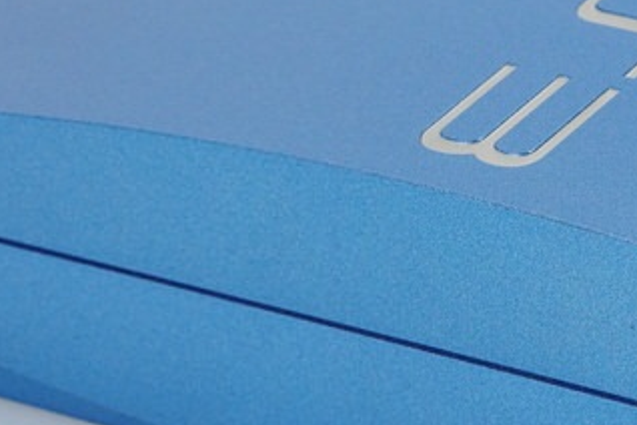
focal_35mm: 283
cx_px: 809
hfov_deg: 7.2
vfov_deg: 4.9
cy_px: 40
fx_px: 5007
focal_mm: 50
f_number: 6.3
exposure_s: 1/80
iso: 800
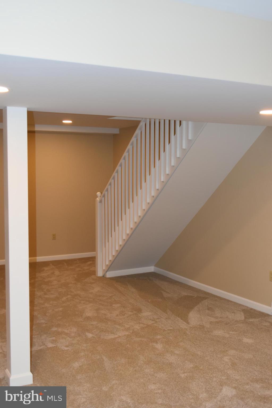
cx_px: 136
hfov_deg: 34.2
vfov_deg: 49.6
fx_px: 442
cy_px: 204
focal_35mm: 39
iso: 800
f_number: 4.5
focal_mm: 26
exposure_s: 1/80
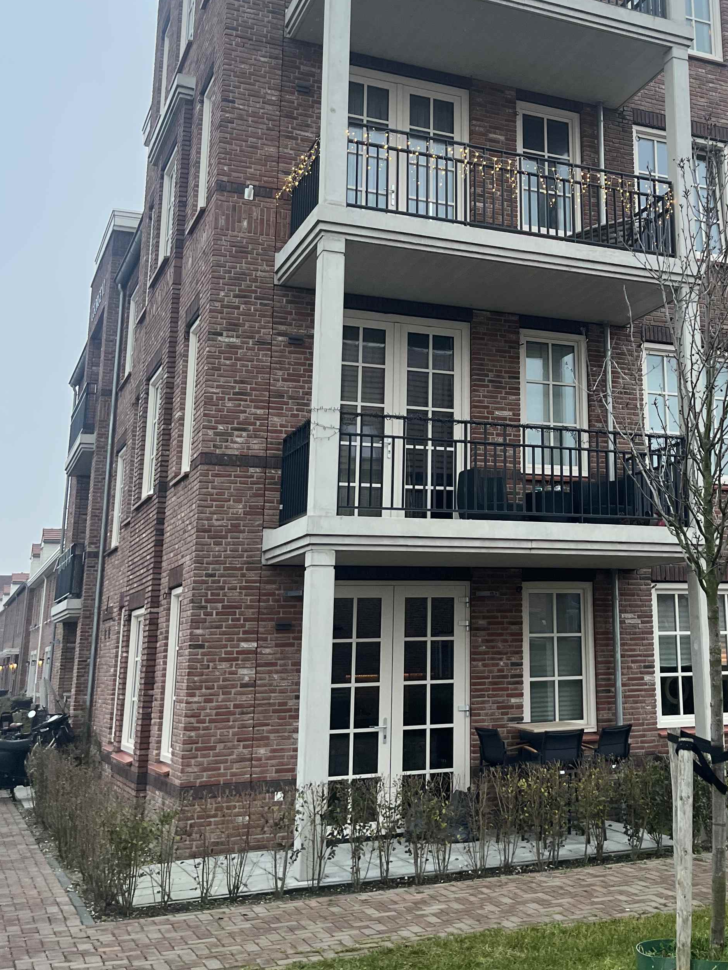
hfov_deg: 33.5
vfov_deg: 44.3
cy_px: 338
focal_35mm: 42
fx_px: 1178
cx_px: 562
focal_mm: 5.1
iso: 100
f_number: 1.6
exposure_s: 1/121
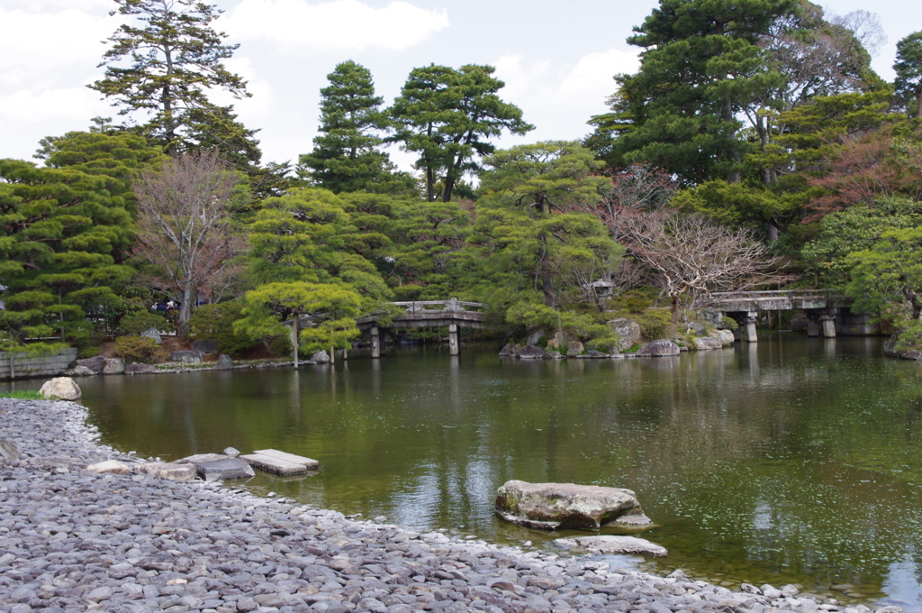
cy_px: 306
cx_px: 461
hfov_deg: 46.5
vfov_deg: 31.8
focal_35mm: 42
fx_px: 1074
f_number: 11
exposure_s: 1/125
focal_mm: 28.13
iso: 400
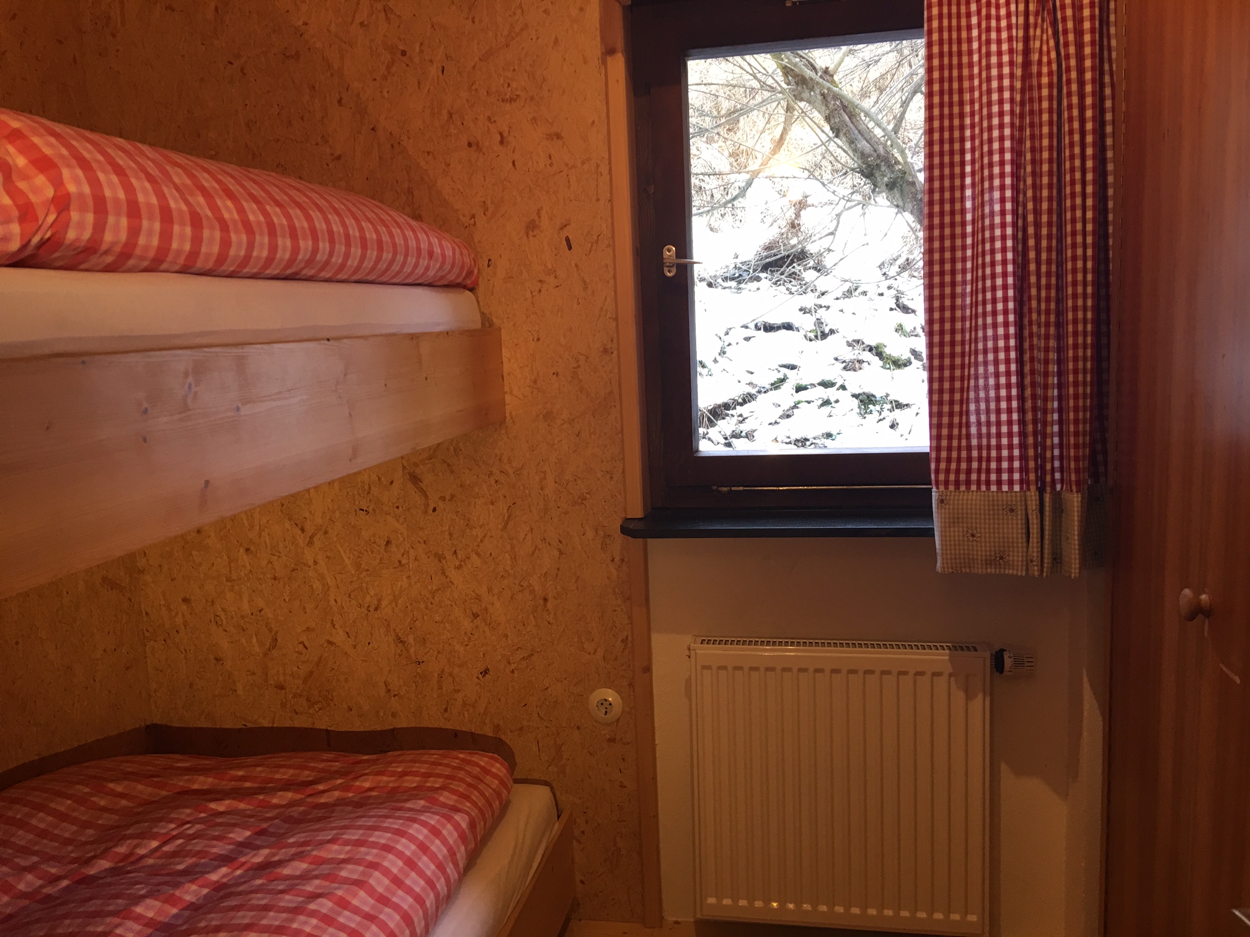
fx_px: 1047
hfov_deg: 61.7
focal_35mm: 29
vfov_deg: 48.2
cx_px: 625
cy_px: 468
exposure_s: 1/17
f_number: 2.2
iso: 32
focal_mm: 4.15
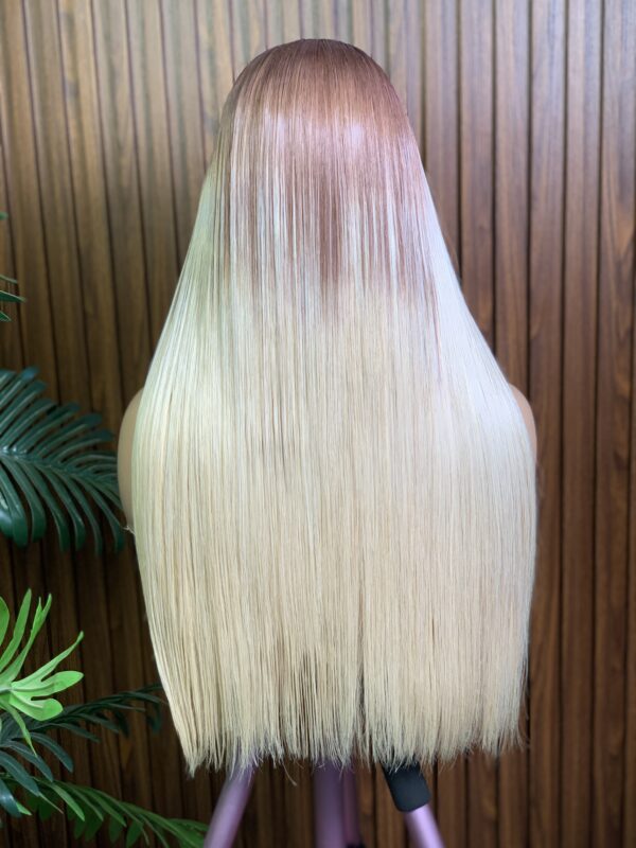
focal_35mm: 52
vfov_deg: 36.8
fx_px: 1274
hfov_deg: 28.0
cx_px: 318
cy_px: 424
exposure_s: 1/101
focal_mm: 6
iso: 25
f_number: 2.4
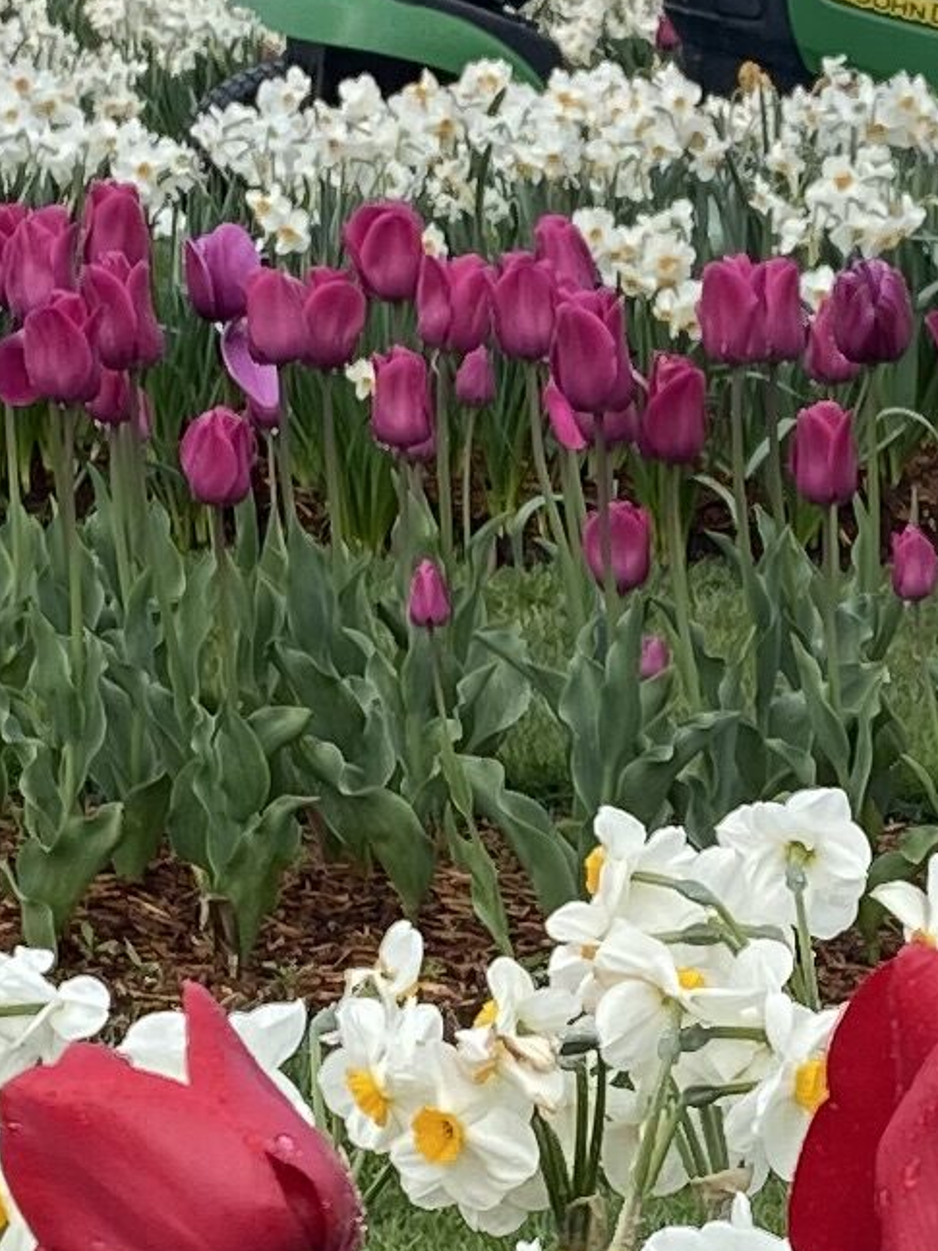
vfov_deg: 12.2
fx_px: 5855
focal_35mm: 162
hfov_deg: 9.1
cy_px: 843
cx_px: 843
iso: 32
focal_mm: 4.25
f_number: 1.8
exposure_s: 1/475
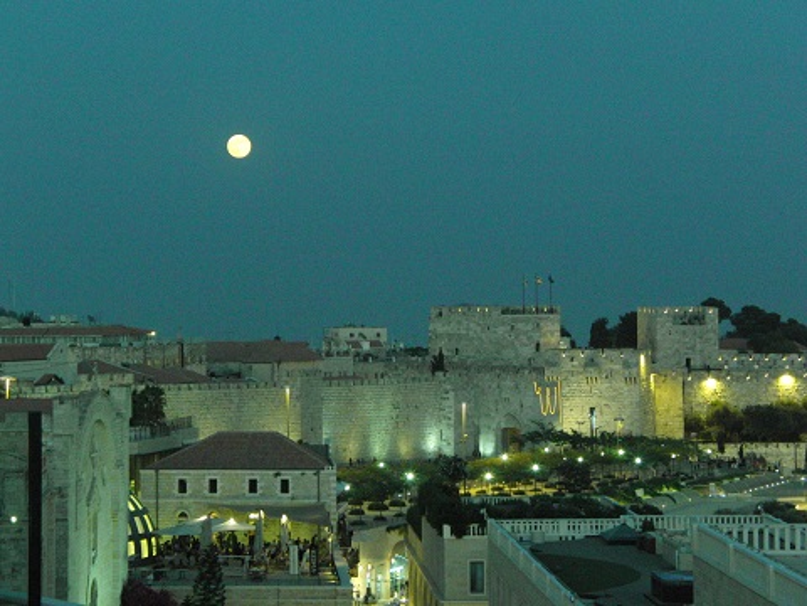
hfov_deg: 18.2
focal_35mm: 108
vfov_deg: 13.7
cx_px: 404
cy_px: 303
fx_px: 2518
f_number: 4
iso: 800
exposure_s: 1/15
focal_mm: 19.2
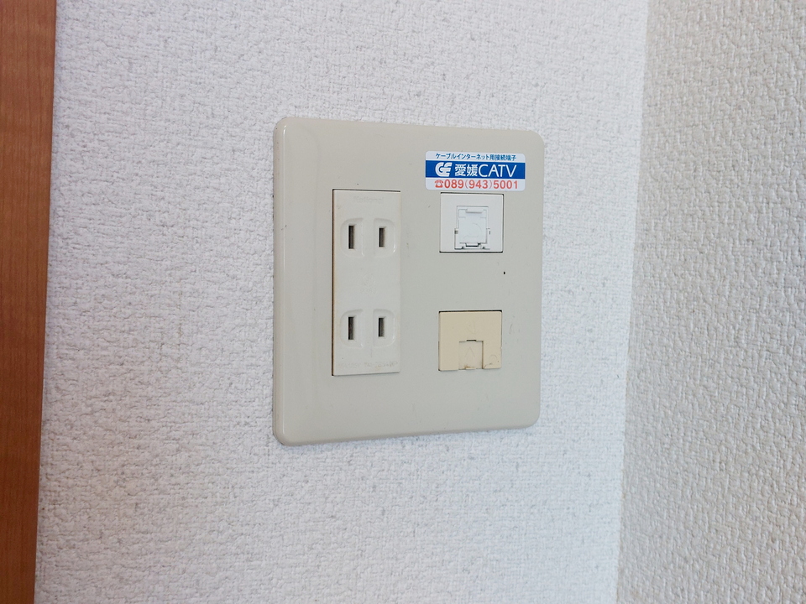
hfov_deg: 71.6
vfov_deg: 56.8
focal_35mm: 24
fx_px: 559
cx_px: 403
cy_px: 302
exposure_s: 1/60
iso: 125
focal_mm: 5.23
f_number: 1.8
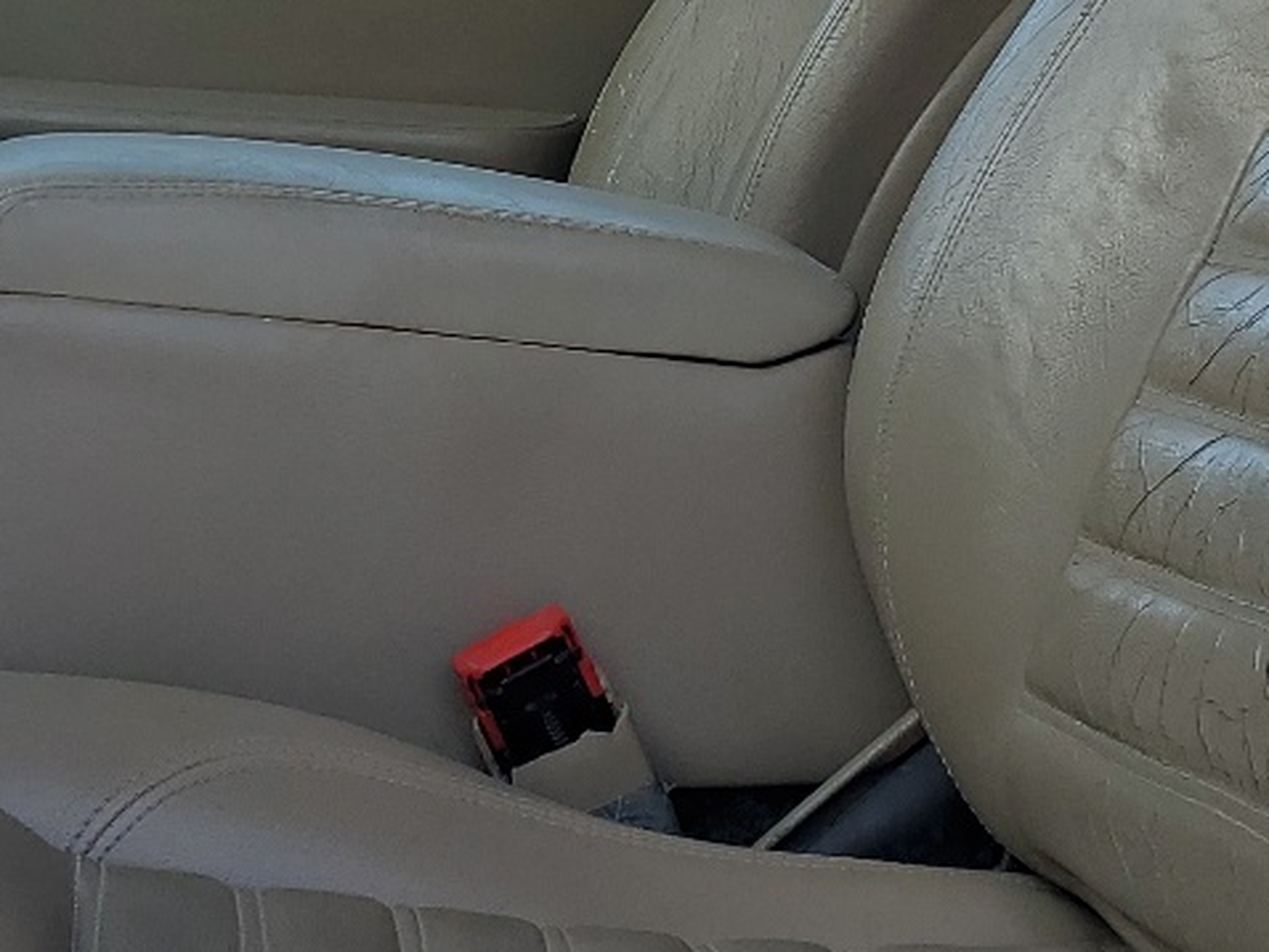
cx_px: 555
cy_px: 66
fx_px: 3191
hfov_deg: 22.5
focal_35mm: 87
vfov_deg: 16.7
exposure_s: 1/833
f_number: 1.5
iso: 50
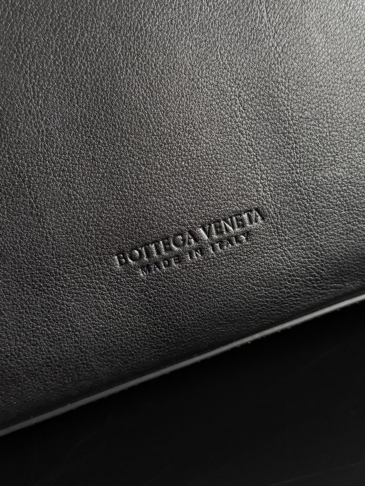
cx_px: 182
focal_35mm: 24
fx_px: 337
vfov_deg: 71.6
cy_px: 243
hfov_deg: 56.8
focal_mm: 6.76
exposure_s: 1/60
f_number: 1.78
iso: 640
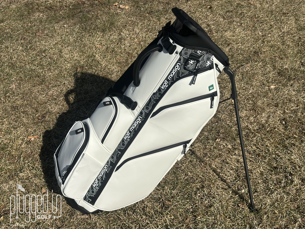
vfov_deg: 30.3
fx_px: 423
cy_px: 114
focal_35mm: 48
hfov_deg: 39.7
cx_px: 152
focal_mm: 6.86
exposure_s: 1/9804
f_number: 1.78
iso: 64
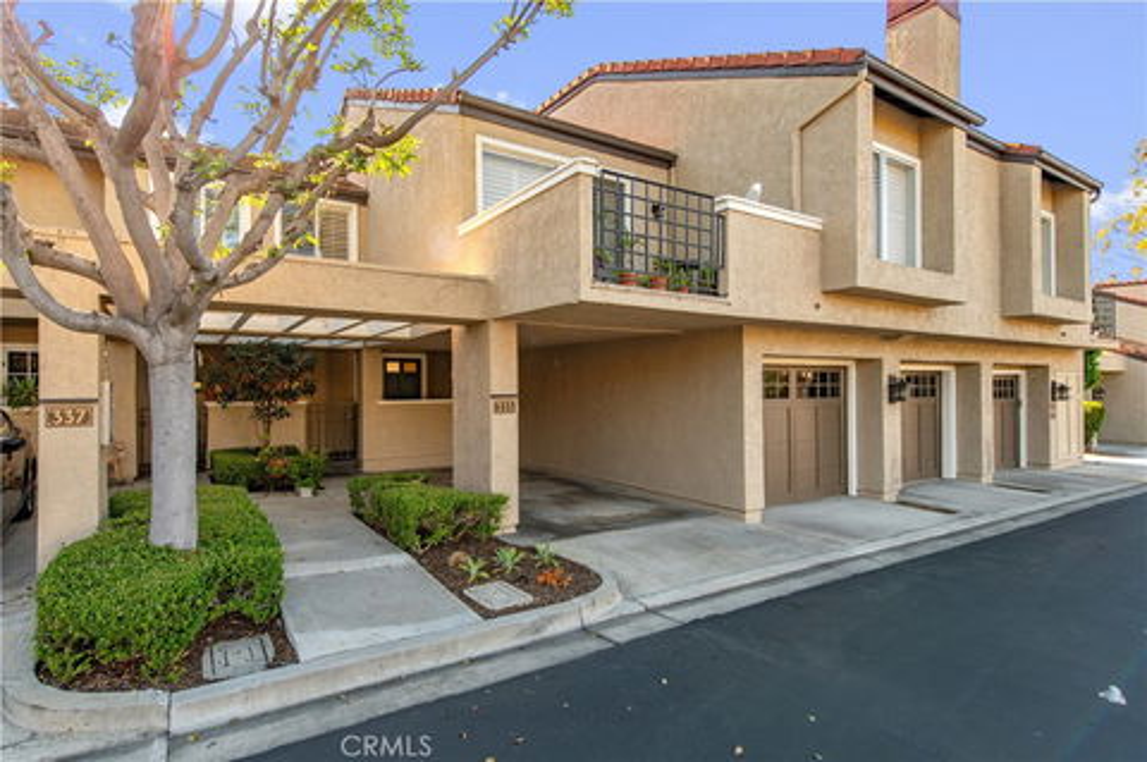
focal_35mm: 19
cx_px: 574
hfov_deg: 87.0
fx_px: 605
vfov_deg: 64.4
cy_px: 381
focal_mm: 19
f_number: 5
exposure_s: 1/250
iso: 200
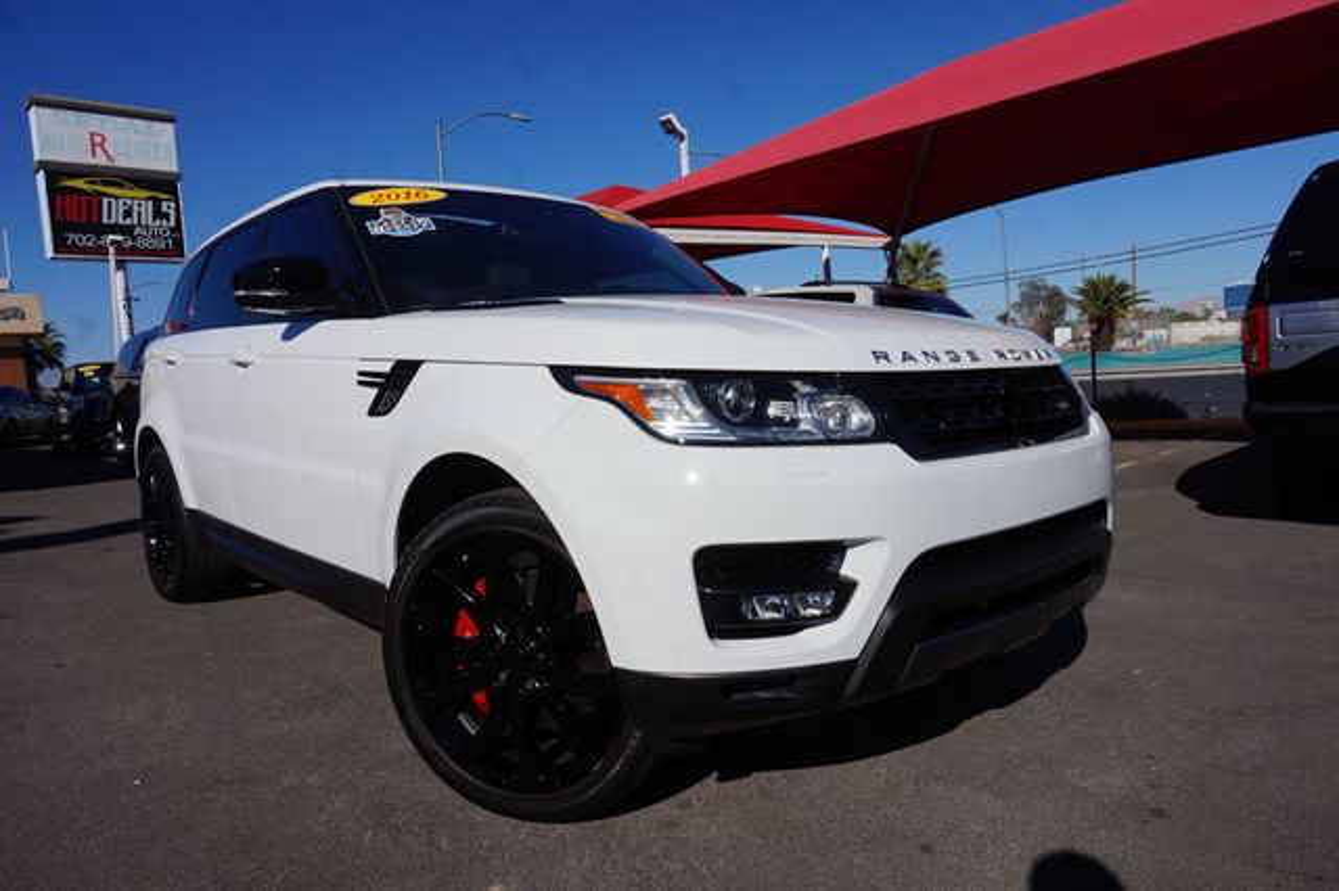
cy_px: 446
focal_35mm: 24
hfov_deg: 73.8
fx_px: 892
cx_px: 670
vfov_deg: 53.1
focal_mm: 16
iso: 100
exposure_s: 1/250
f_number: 14
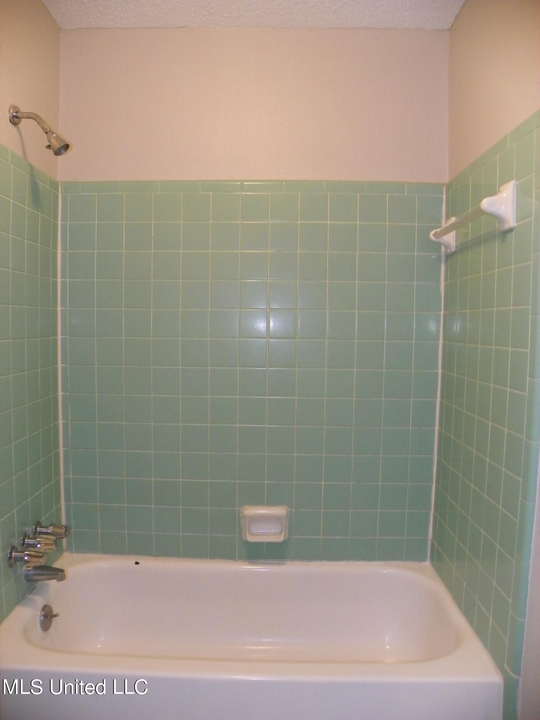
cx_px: 270
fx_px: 541
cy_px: 360
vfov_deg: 67.3
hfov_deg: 53.1
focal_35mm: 26
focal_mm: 4.6
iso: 200
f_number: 2.8
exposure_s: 1/30
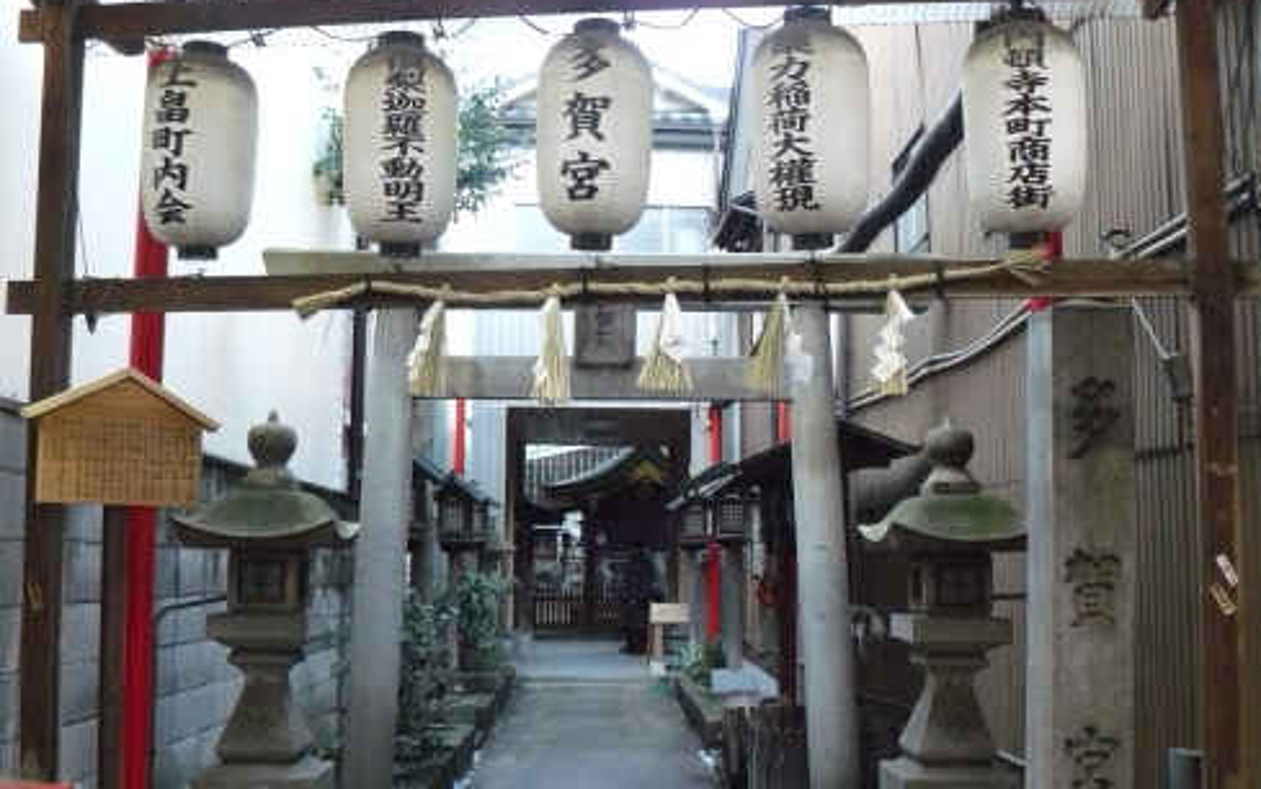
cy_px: 427
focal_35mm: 39
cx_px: 624
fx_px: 1341
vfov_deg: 32.8
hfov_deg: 50.4
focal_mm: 6
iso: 800
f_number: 2.8
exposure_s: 1/60
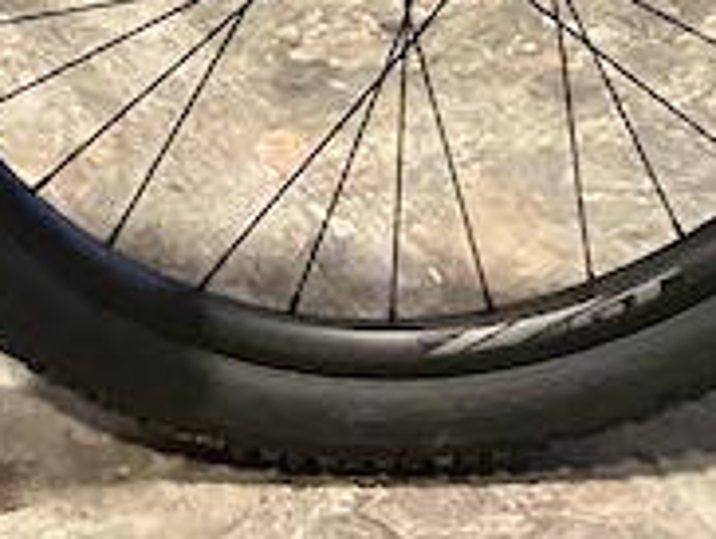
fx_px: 2361
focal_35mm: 114
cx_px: -653
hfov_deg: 14.6
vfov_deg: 11.4
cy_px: -637
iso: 800
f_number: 1.8
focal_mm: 4.25
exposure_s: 1/30
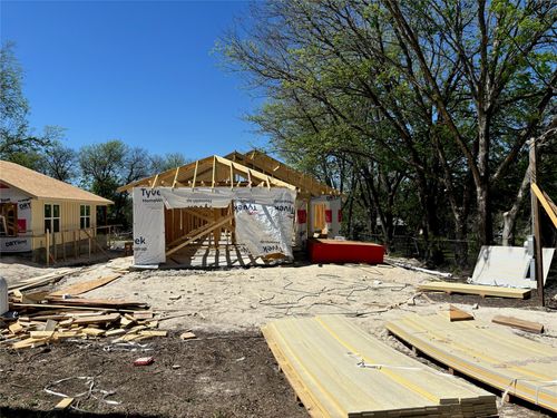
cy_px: 209
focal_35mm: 26
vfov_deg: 53.1
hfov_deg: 67.3
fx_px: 418
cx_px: 278
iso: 50
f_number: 1.6
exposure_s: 1/5618
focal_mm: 5.96
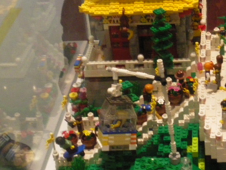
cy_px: 11
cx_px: 222
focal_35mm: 93
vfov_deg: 15.7
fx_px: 607
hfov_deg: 20.5
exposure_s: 1/80
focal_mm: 6.3
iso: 400
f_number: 3.5
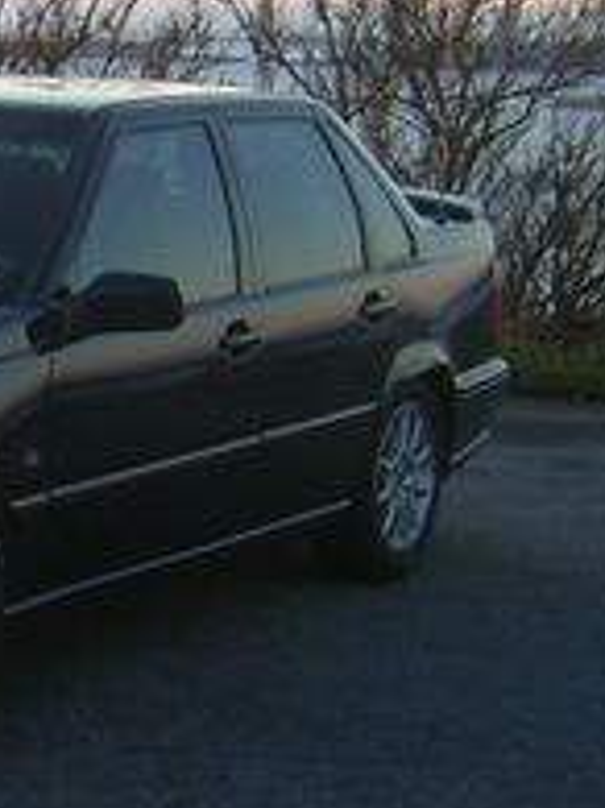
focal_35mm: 115
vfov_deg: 17.1
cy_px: 477
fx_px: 2683
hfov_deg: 12.5
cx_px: -162
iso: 50
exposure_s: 1/104
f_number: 2.8
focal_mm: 5.95
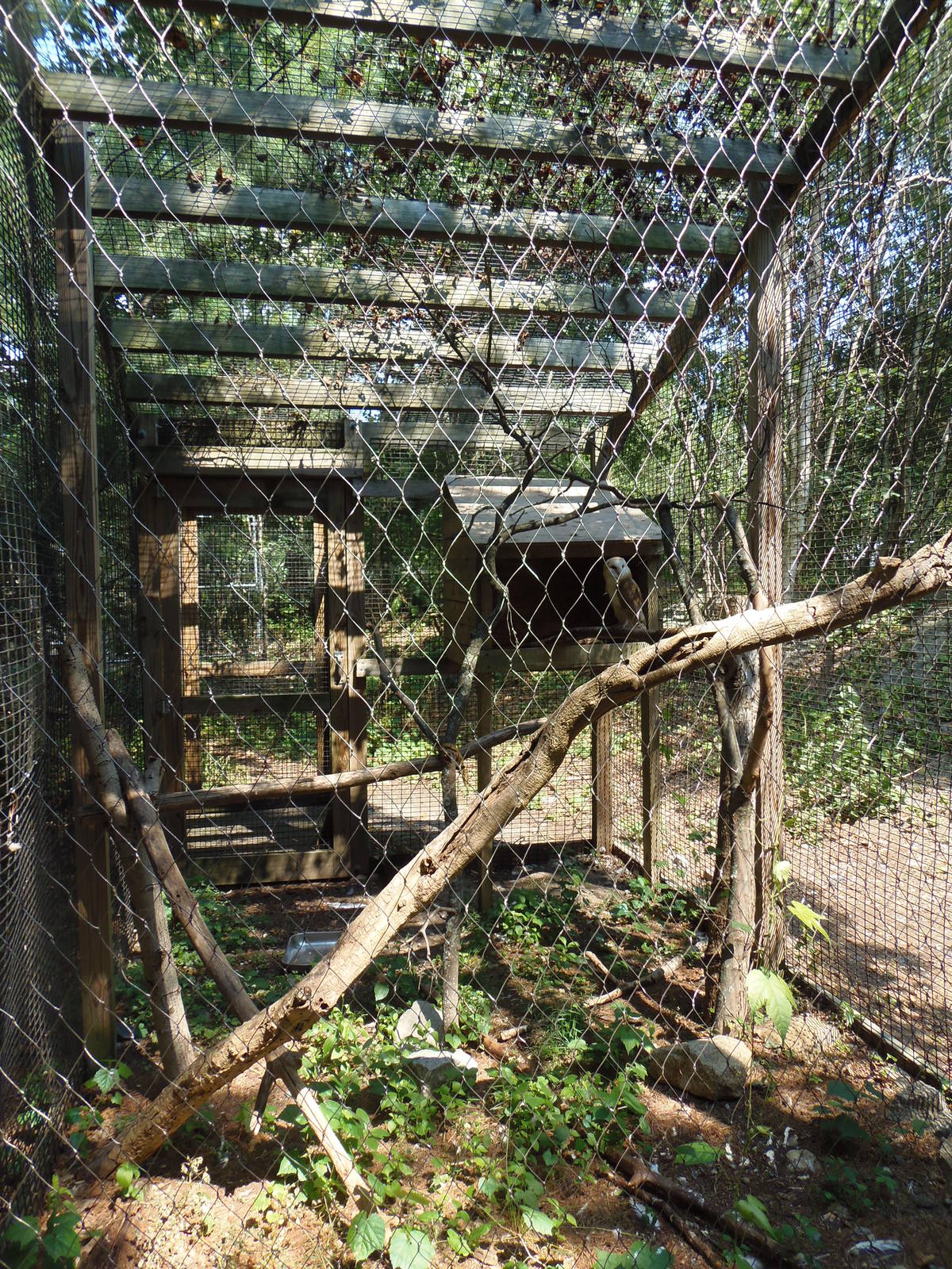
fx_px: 880
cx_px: 476
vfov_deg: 71.6
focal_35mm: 24
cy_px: 634
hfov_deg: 56.8
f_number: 2.9
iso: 64
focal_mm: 4.3
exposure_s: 1/200
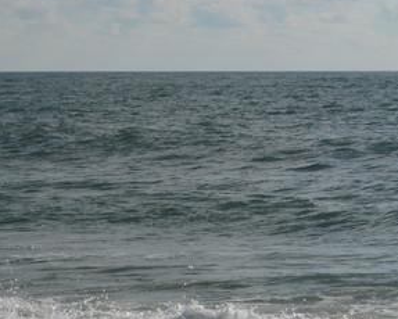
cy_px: 26
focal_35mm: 188
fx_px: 2216
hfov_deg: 10.1
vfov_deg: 8.2
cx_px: 508
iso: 100
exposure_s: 1/500
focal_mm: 30
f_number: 10
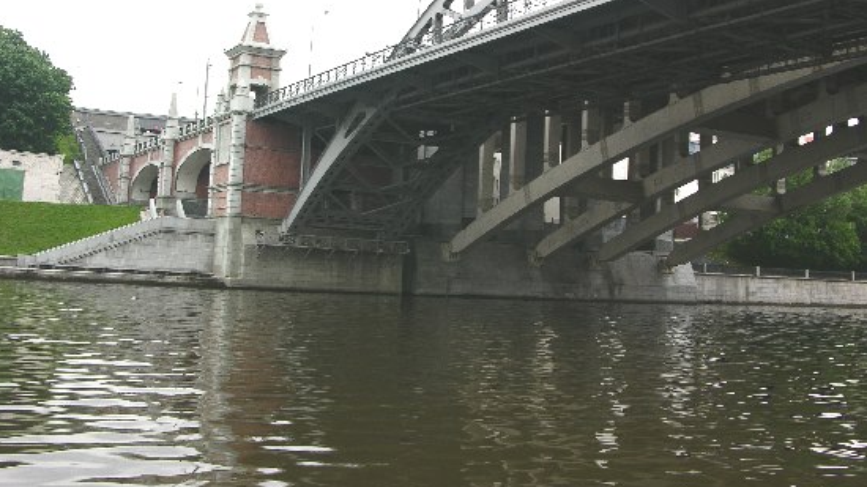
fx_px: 988
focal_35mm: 43
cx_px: 406
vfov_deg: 27.5
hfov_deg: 47.3
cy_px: 161
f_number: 5.1
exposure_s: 1/42.2
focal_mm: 9.5
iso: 50
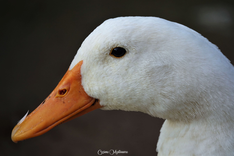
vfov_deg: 2.3
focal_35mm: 600
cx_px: 117
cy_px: 78
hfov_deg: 3.4
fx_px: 3900
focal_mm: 220
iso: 200
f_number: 4
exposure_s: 1/160
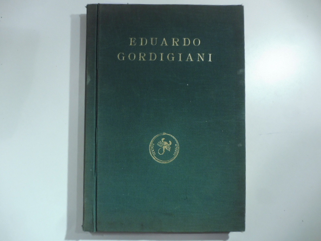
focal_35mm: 24
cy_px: 120
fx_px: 223
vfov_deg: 56.8
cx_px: 160
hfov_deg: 71.6
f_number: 3.3
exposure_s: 1/60
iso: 250
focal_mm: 4.3
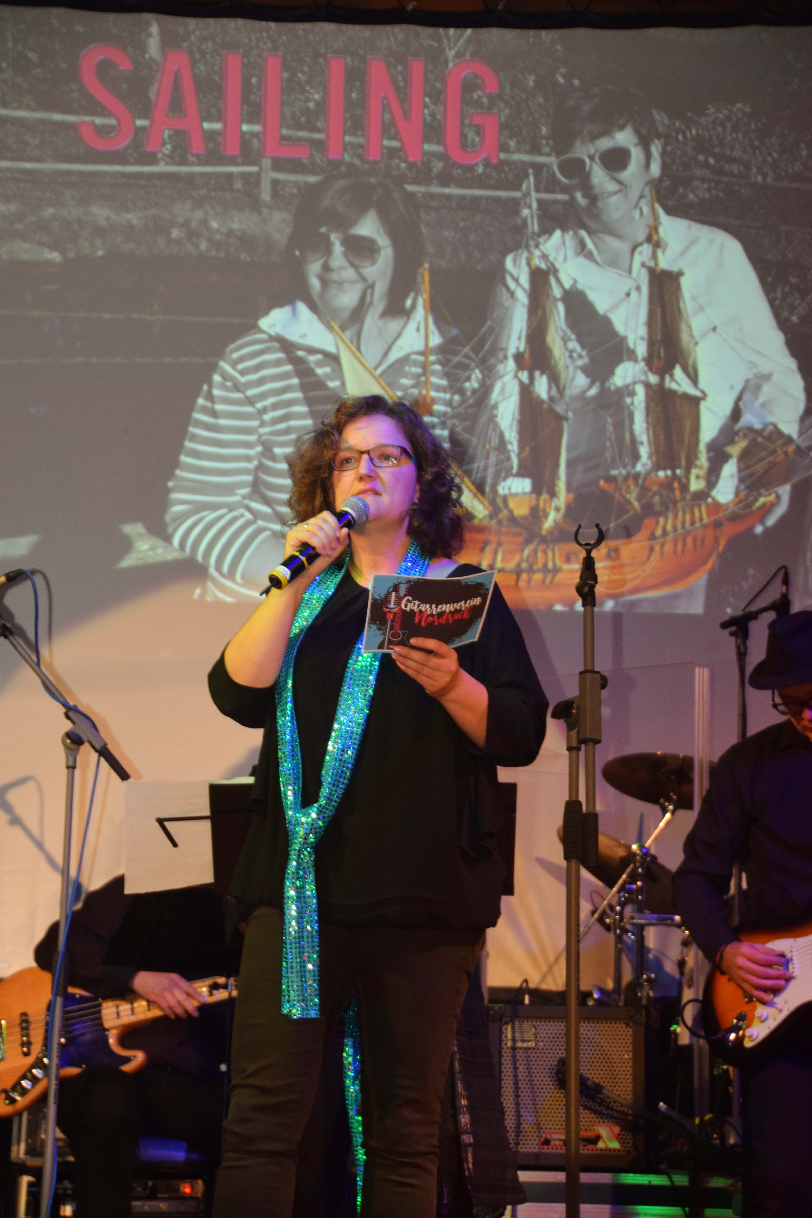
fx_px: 3552
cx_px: 406
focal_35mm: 105
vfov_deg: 19.5
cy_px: 609
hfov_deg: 13.0
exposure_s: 1/80
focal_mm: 70
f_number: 5.6
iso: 800
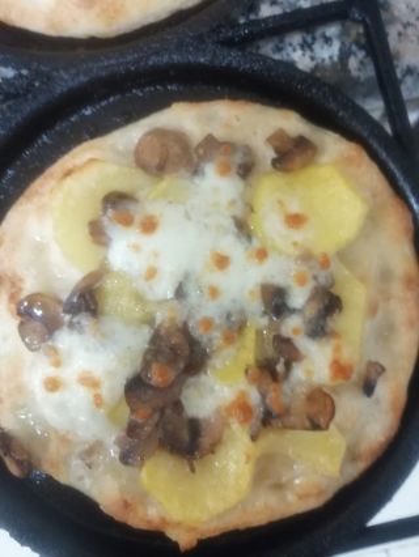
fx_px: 435
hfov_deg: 51.4
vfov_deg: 65.3
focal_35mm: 27
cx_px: 210
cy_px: 278
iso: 400
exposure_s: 1/25
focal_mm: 3.88
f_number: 1.8
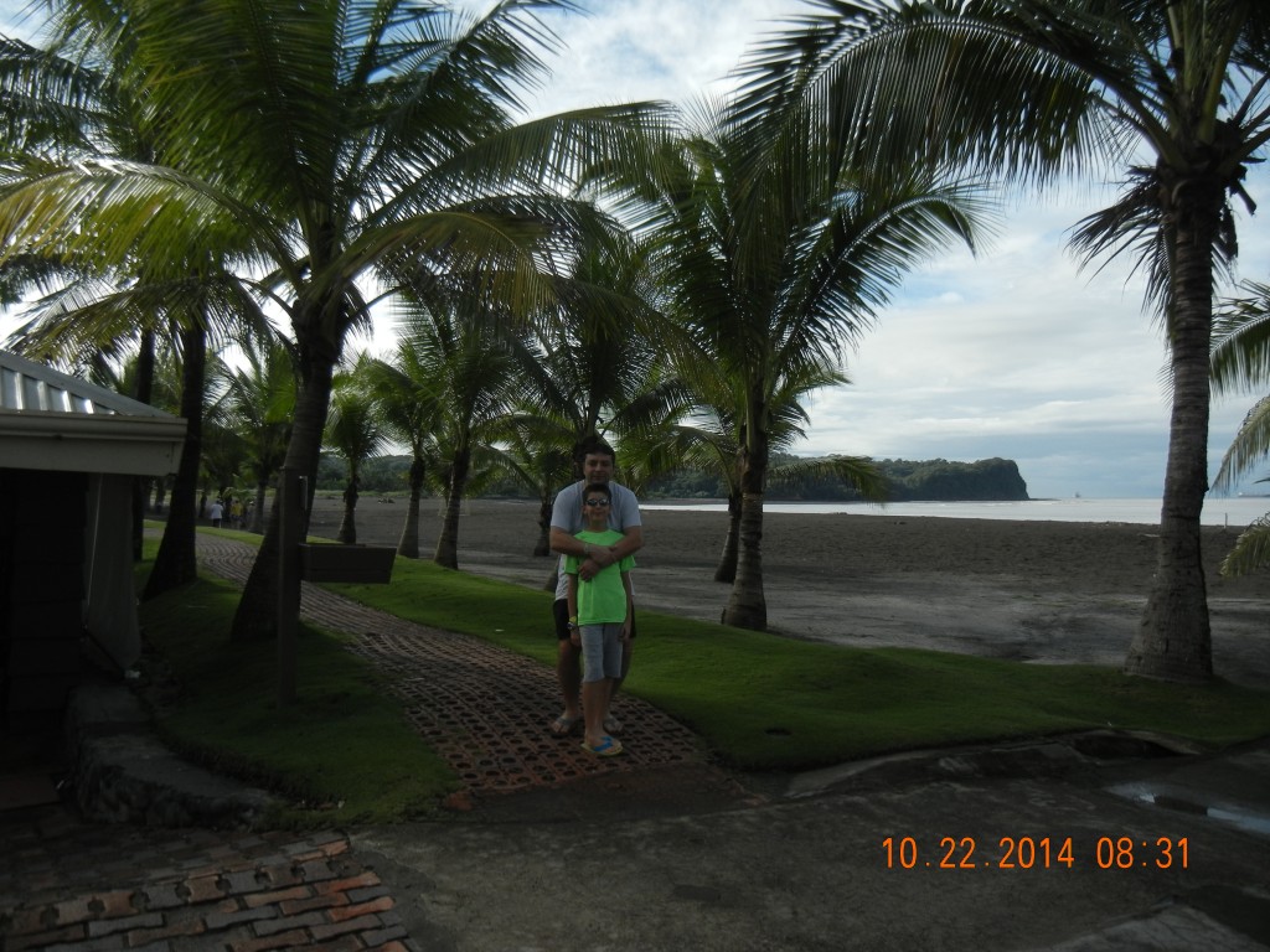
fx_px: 1101
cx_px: 635
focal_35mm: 30
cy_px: 476
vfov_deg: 46.8
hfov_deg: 60.0
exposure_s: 1/448
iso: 160
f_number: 7
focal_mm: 5.4
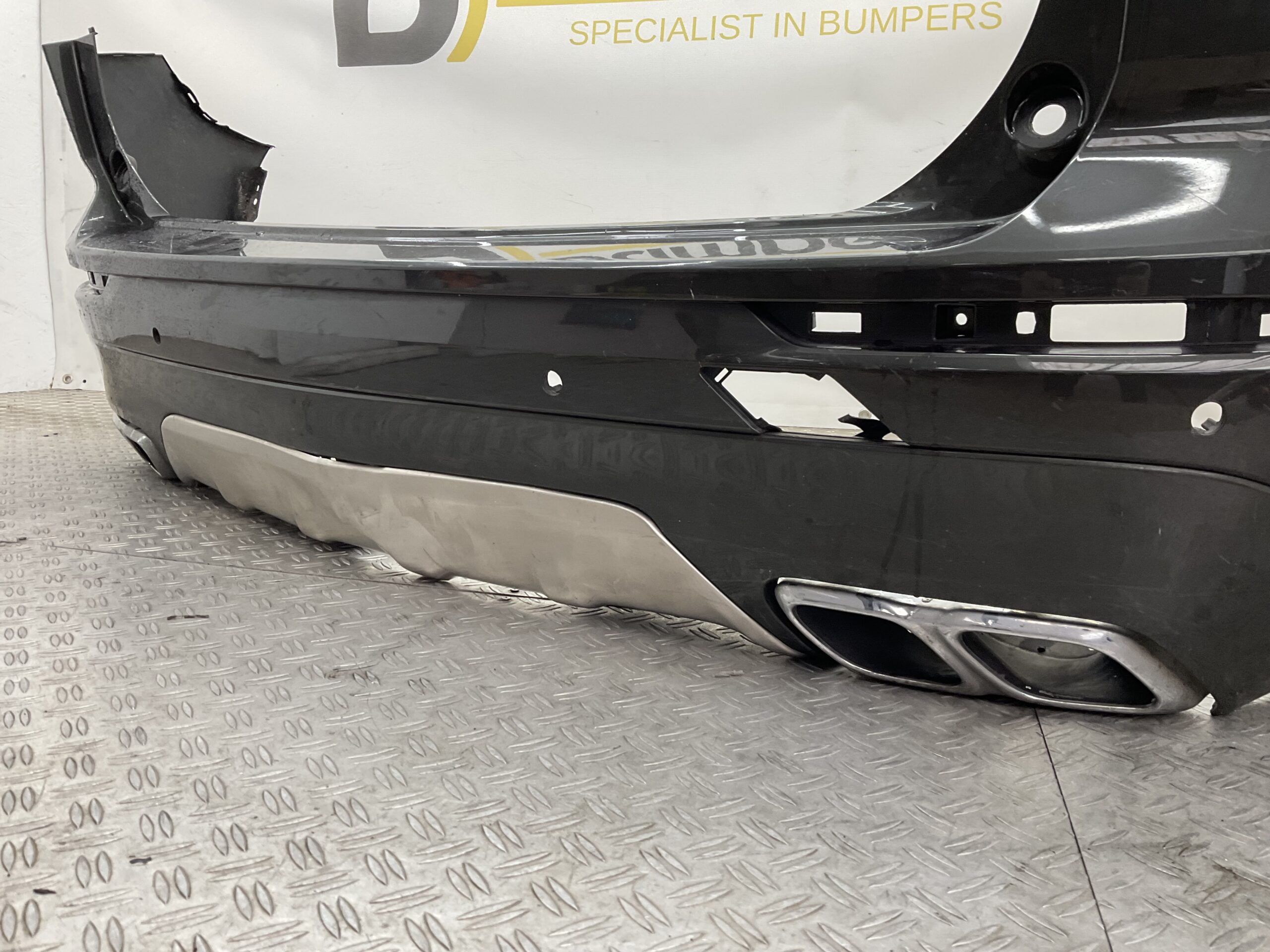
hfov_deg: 61.7
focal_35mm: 29
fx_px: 1064
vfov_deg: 48.2
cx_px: 635
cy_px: 476
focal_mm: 3
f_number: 1.8
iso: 50
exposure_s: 1/120
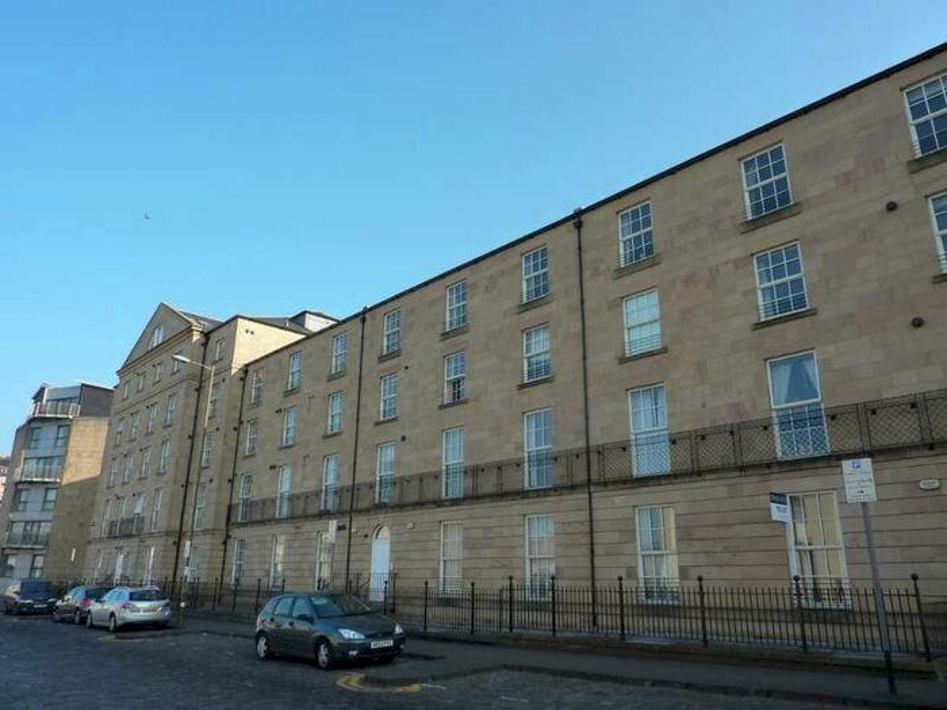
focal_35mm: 25
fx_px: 684
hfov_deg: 69.4
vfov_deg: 54.9
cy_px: 355
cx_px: 474
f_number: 4
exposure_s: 1/320
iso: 125
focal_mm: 4.1
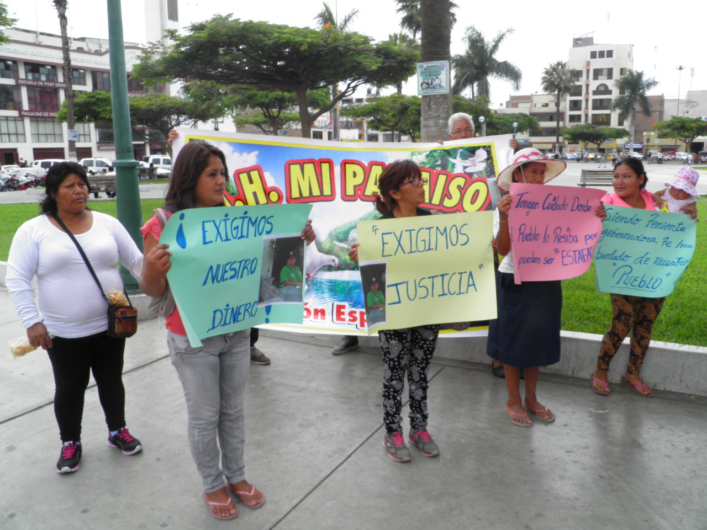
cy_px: 265
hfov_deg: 63.4
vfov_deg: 49.7
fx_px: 572
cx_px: 354
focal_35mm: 28
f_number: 5.7
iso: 50
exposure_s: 1/160
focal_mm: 4.9
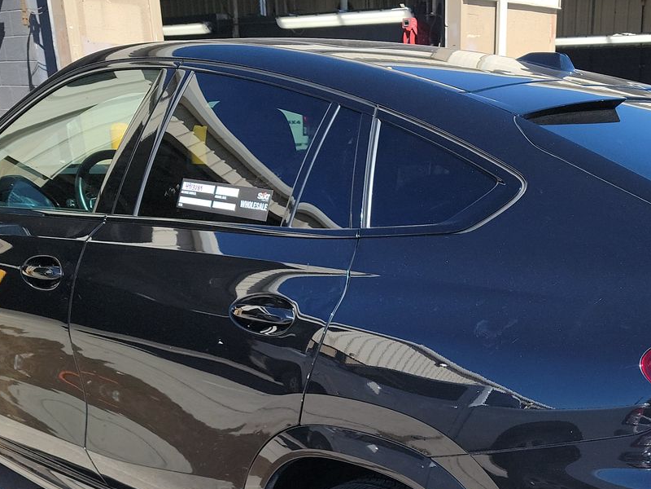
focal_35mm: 48
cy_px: 455
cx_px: 443
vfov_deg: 28.9
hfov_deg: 39.1
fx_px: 903
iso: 50
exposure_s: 1/602
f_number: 1.8
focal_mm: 6.7
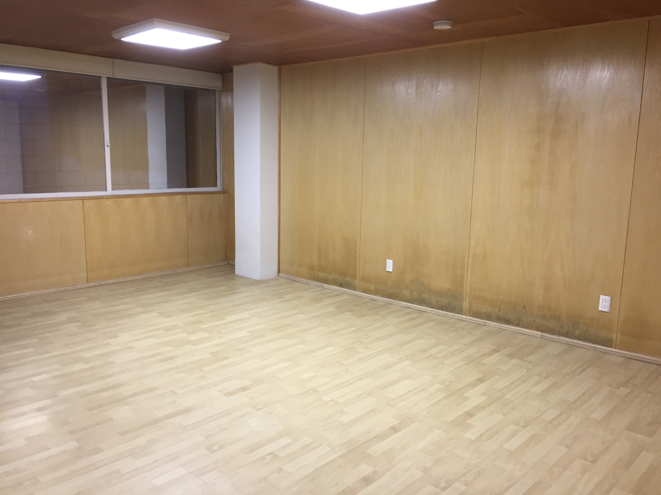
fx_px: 554
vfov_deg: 48.2
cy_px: 248
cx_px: 330
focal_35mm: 29
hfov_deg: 61.7
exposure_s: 1/30
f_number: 2.2
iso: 80
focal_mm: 4.15
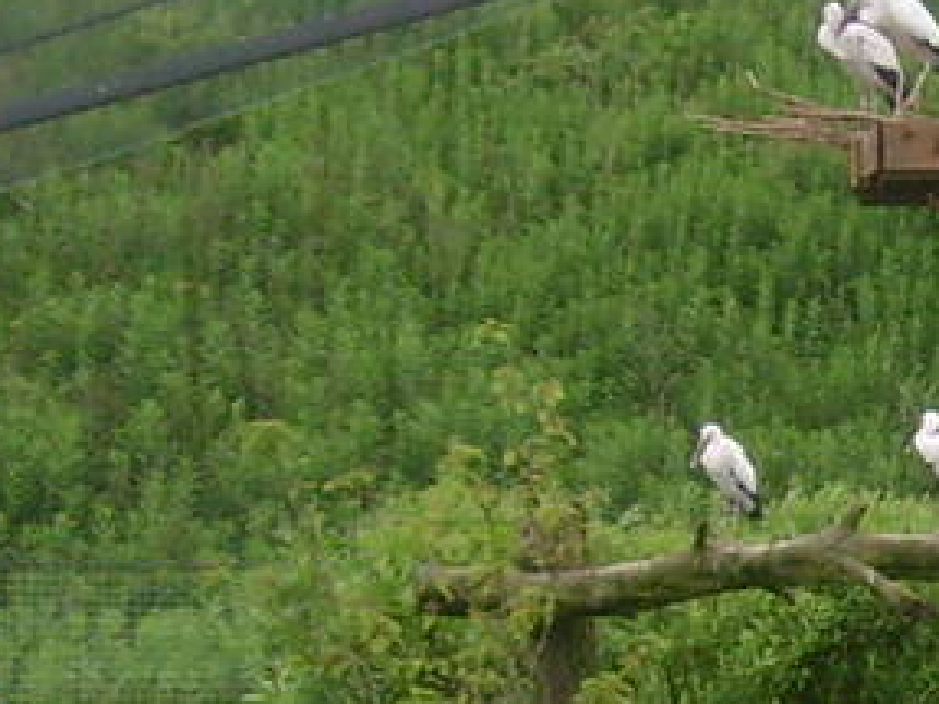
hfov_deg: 9.9
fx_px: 5287
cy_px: 796
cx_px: 1319
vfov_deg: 7.6
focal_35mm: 195
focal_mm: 5.8
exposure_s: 1/250
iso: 80
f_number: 2.8
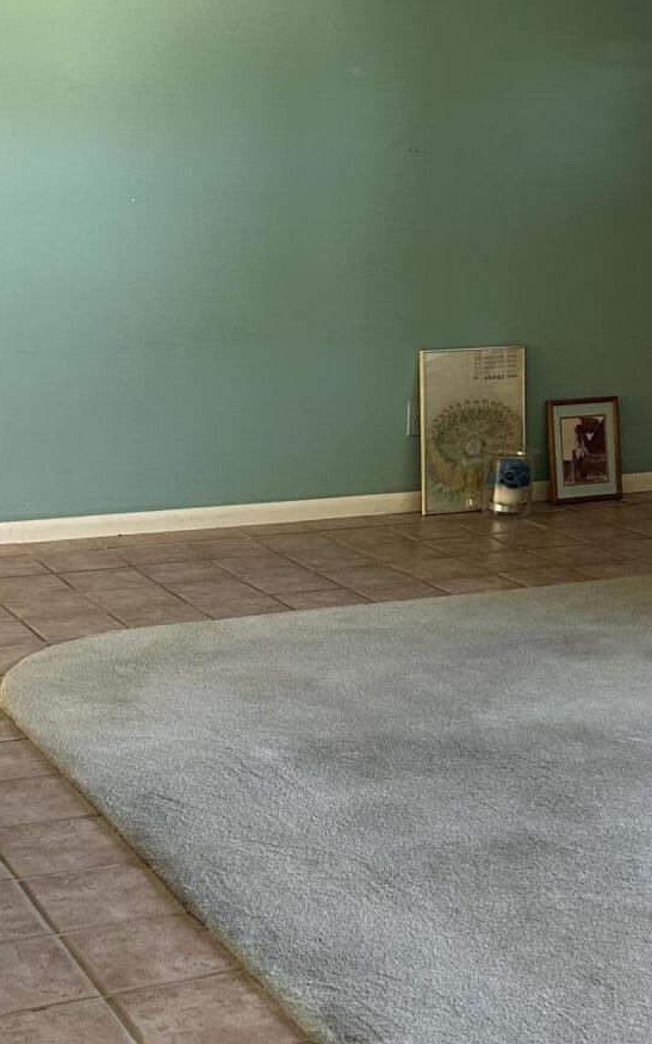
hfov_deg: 20.6
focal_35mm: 63
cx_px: 238
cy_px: 692
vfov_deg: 32.2
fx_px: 1791
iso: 200
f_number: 1.5
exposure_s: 1/60
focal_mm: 5.7
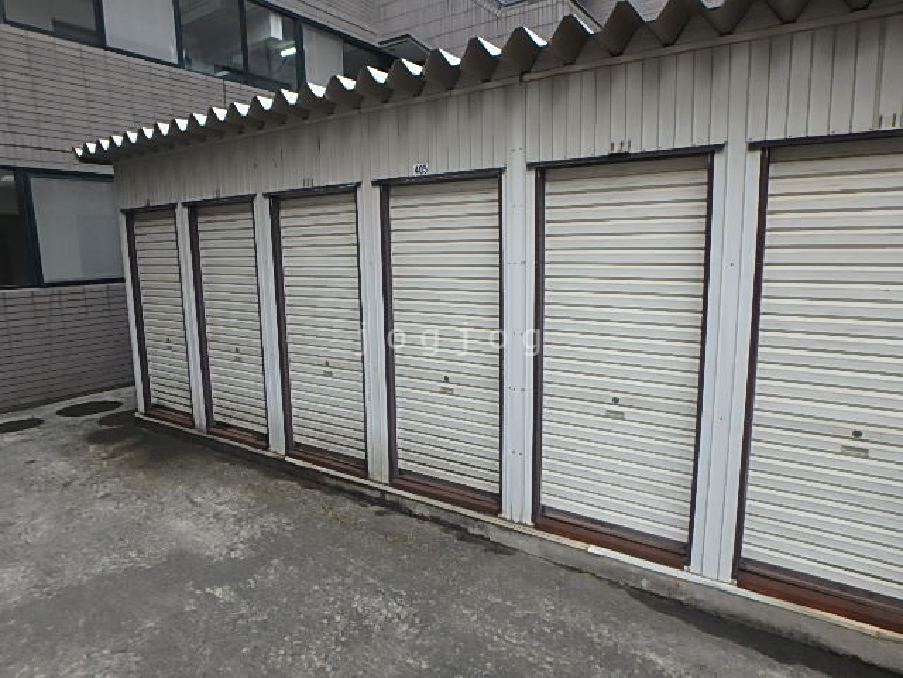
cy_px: 339
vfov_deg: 63.4
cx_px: 452
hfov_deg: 79.0
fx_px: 548
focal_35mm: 21
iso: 125
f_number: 3.5
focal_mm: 3.7
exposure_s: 1/80
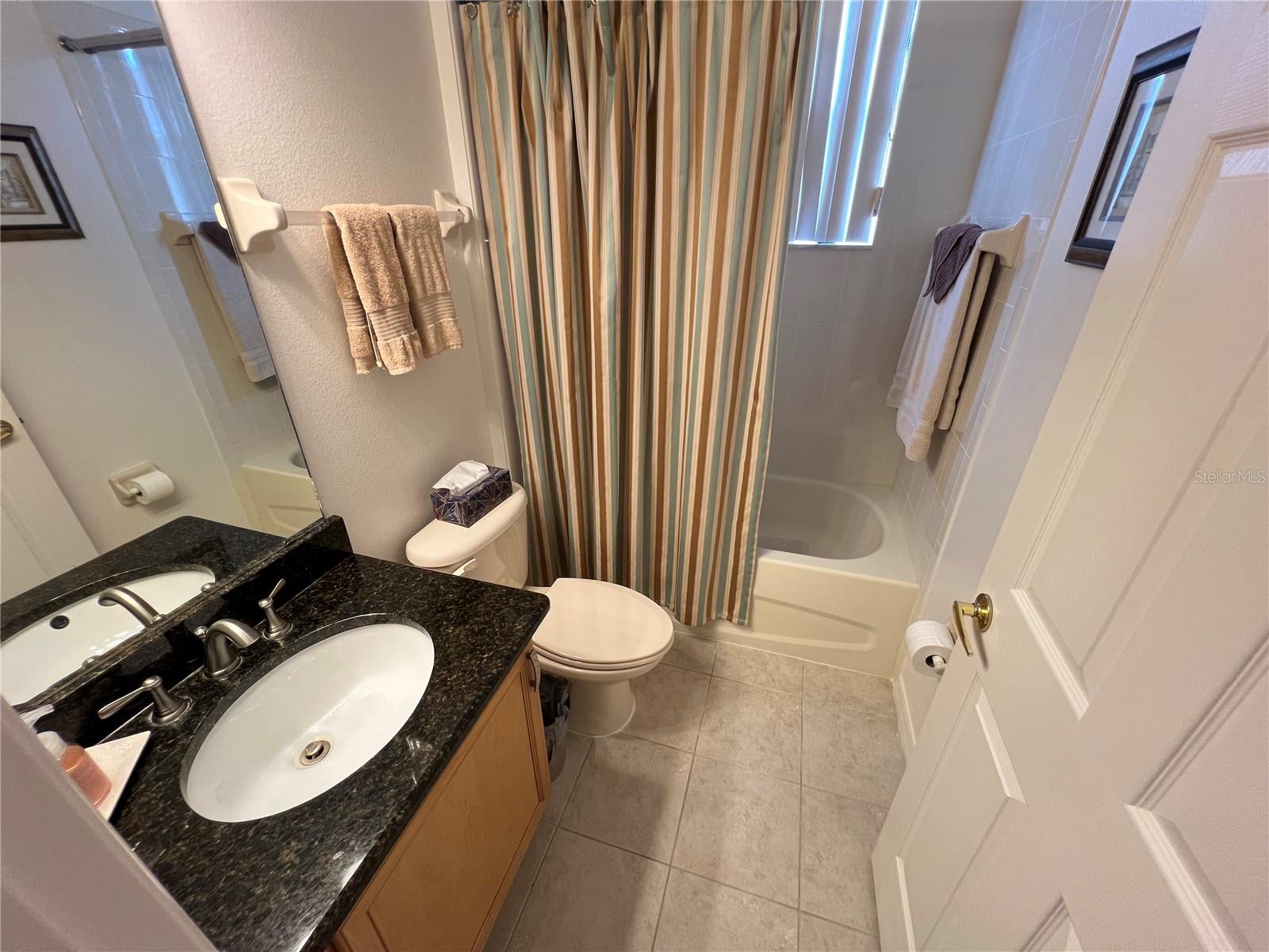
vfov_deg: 89.9
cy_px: 476
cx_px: 634
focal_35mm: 13
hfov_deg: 106.2
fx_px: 477
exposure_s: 1/60
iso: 160
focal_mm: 1.57
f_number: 1.8
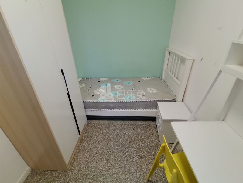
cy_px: 92
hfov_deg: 94.5
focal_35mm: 16
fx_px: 112
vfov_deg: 78.1
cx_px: 122
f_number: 2.2
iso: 100
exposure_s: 1/50
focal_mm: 1.68
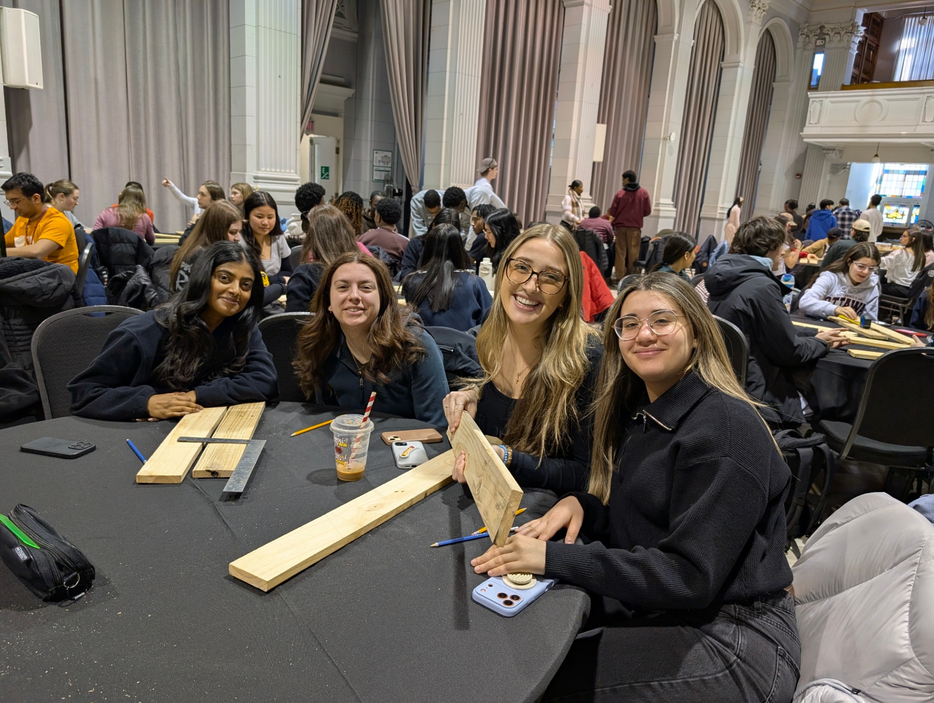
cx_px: 467
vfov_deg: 56.9
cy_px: 352
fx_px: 648
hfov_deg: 71.5
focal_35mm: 24
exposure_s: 1/120
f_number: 1.68
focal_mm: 6.9
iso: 164
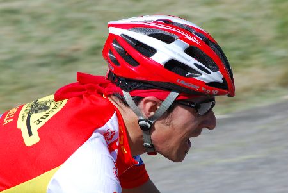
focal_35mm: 262
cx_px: 144
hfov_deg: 7.8
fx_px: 2102
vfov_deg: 5.2
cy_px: 96
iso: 100
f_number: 11
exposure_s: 1/125
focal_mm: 175
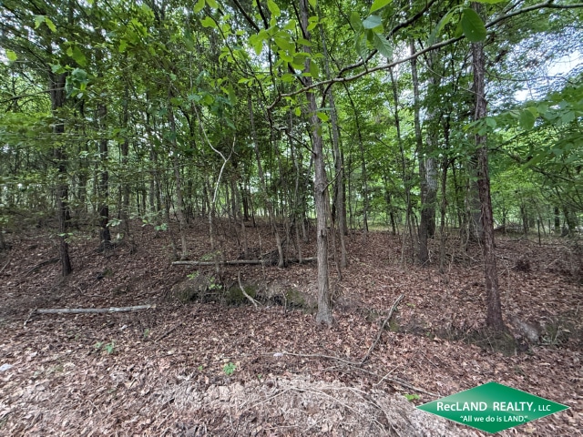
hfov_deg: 102.1
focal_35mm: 14
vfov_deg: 85.7
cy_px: 218
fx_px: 236
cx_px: 292
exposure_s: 1/91
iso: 320
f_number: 2.2
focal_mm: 2.22
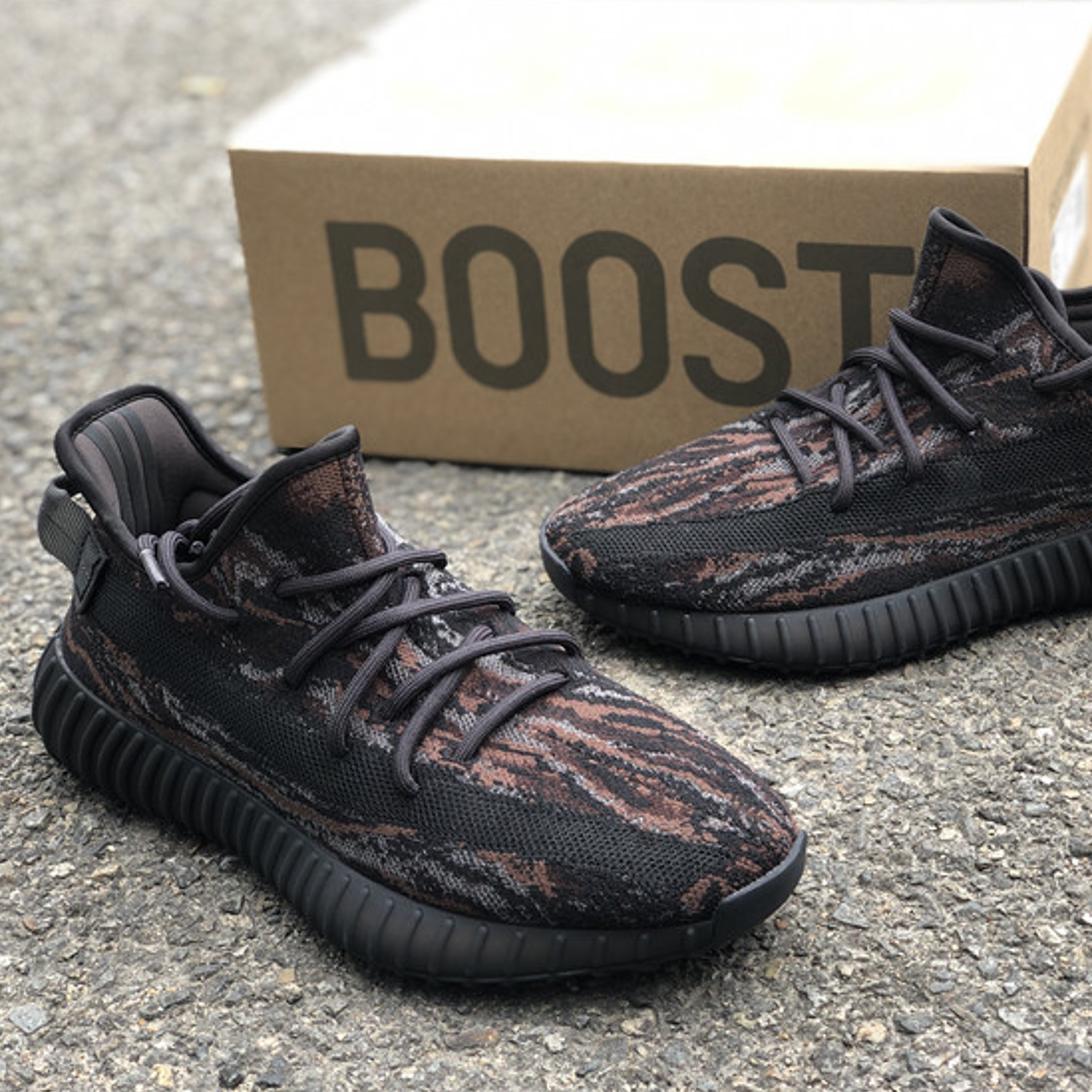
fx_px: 2213
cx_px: 635
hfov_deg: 27.7
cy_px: 542
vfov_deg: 27.7
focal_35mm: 62
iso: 16
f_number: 2.4
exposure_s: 1/120
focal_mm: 6
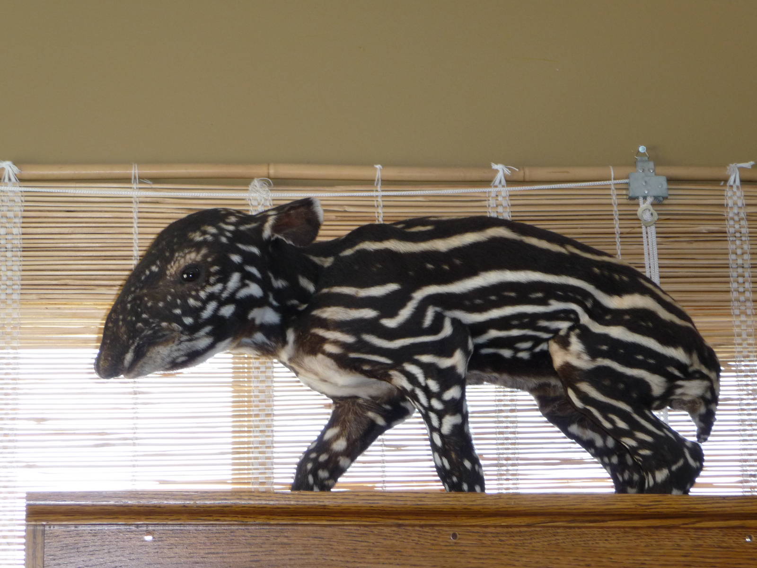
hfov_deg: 17.6
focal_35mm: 112
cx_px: 378
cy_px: 284
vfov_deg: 13.2
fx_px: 2449
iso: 200
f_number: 4.7
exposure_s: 1/40
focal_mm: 19.1
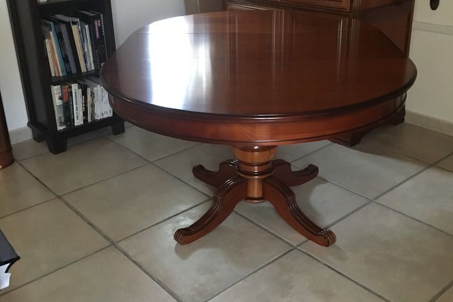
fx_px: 516
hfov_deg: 47.4
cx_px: 228
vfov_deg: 32.5
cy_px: 126
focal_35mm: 41
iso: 250
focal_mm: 4.15
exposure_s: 1/17
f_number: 2.2
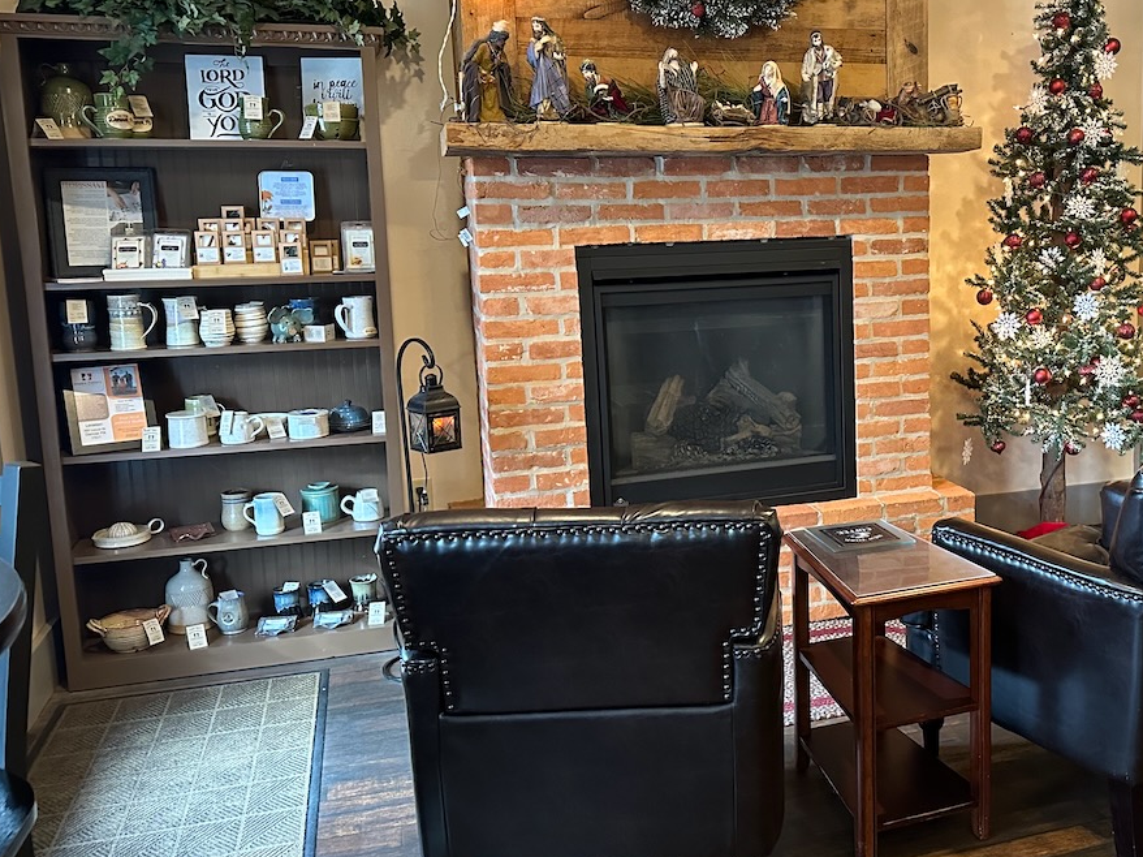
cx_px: 814
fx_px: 1155
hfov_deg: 51.1
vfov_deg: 40.6
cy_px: 375
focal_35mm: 35
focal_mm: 6.86
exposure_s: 1/60
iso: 800
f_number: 1.78
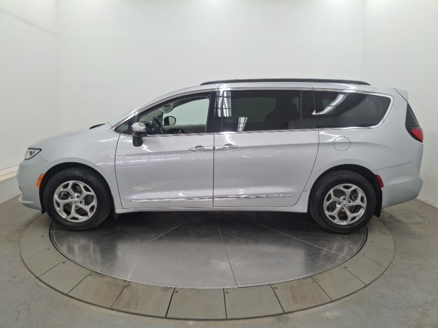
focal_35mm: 25
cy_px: 164
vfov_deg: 54.9
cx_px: 219
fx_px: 316
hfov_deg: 69.4
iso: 112
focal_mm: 4.69
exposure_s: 1/120
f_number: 1.8
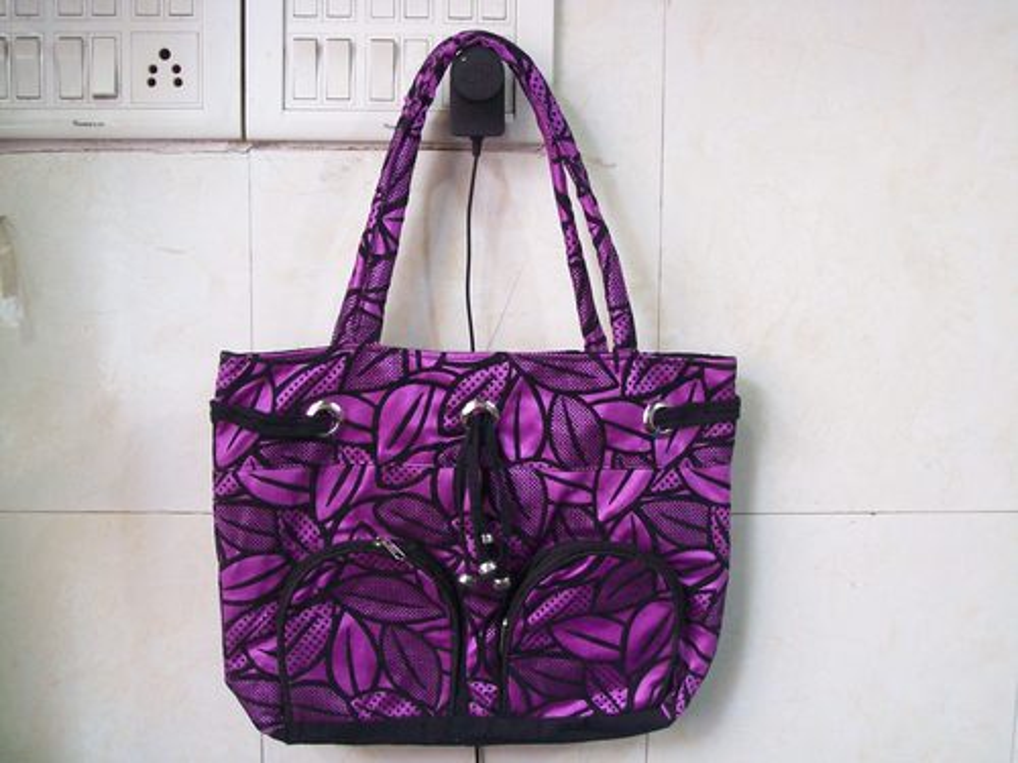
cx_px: 509
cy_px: 382
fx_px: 1323
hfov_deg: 42.1
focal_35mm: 45
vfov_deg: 32.2
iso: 160
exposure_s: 1/15.2
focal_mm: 7.6
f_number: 3
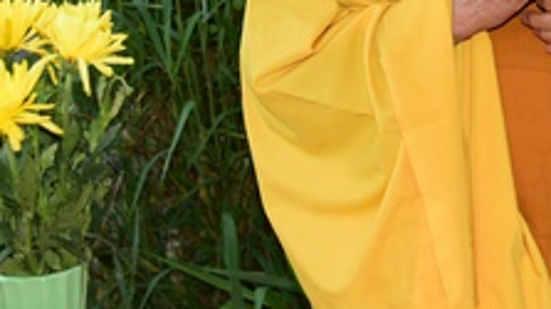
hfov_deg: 19.8
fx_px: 1562
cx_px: 450
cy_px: -171
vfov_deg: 10.8
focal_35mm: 107
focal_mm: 35
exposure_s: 1/160
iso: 320
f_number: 4
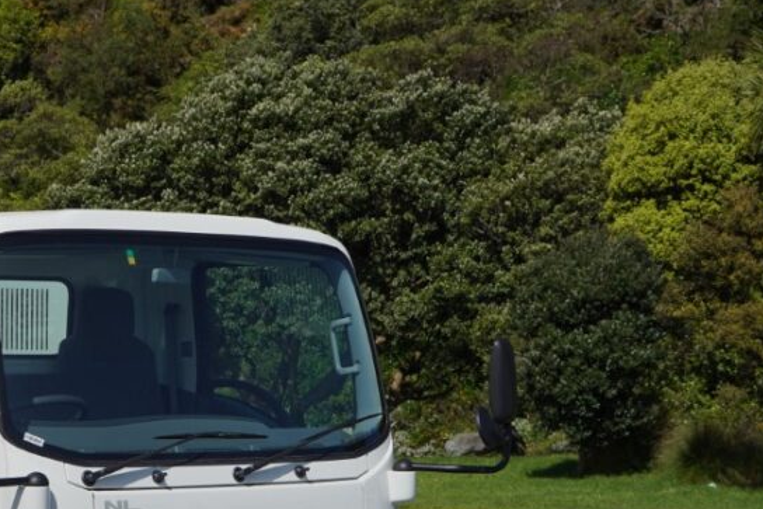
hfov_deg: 21.9
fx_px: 1908
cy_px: 439
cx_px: 23
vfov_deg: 15.1
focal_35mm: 90
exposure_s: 1/800
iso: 200
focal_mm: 46
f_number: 10
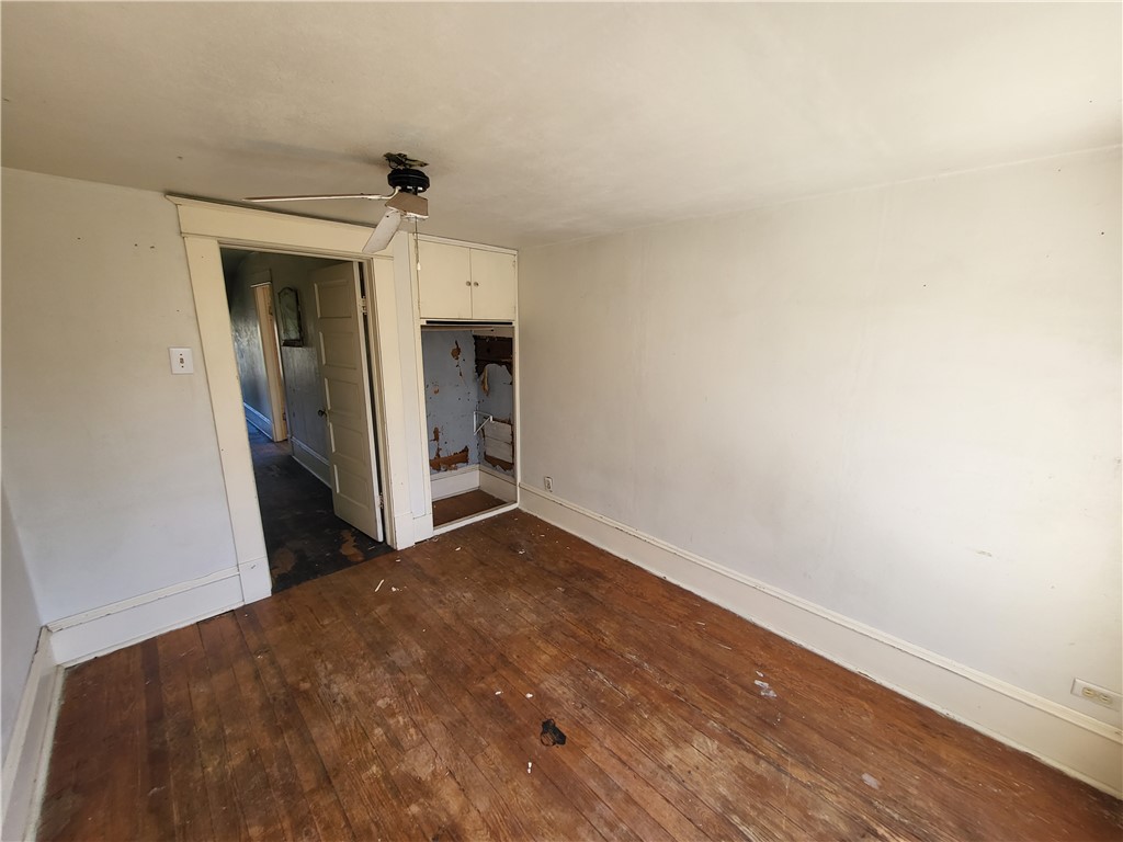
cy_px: 421
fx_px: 422
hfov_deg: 106.2
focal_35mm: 13
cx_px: 562
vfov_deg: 89.9
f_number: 2.2
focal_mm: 1.74
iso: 32
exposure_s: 1/60
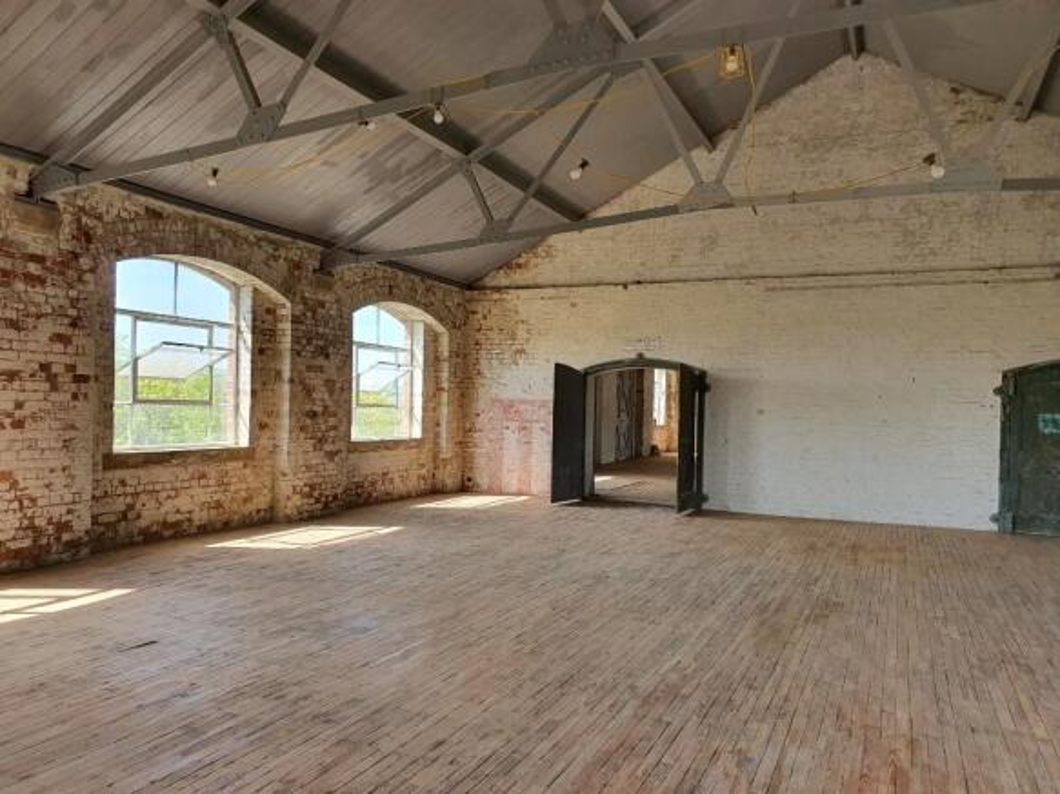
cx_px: 530
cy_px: 397
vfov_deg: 53.0
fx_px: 796
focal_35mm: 26
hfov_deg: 67.3
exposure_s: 1/166
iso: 50
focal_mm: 4.32
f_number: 2.4
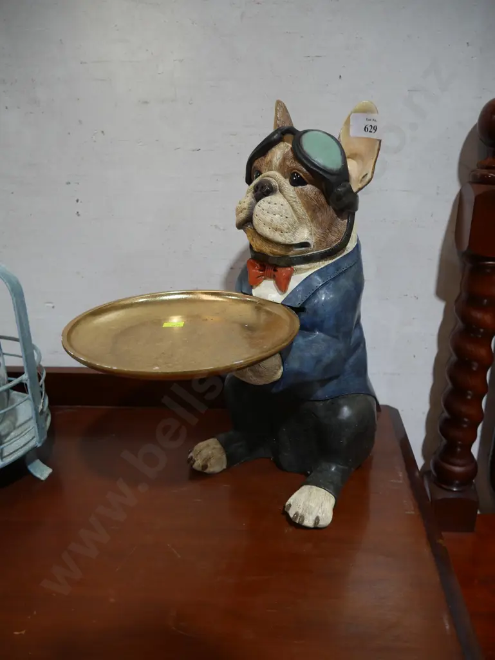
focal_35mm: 28
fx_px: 533
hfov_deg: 49.8
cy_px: 330
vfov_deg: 63.4
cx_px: 248
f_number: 3.5
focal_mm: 14
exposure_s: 1/60
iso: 250
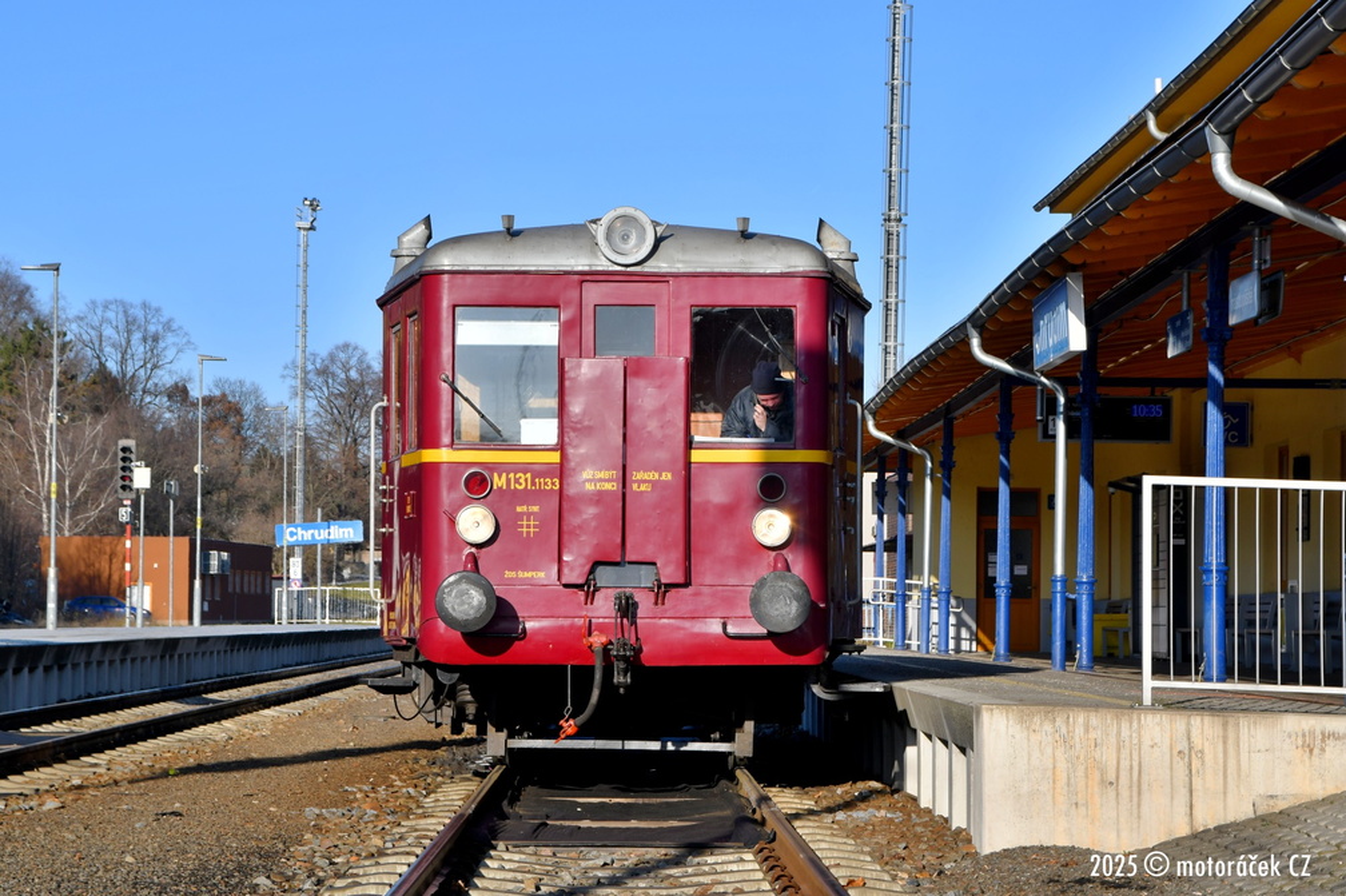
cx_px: 673
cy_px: 448
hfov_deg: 21.9
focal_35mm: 93
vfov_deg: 14.7
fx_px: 3475
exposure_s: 1/250
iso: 125
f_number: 10
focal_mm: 62
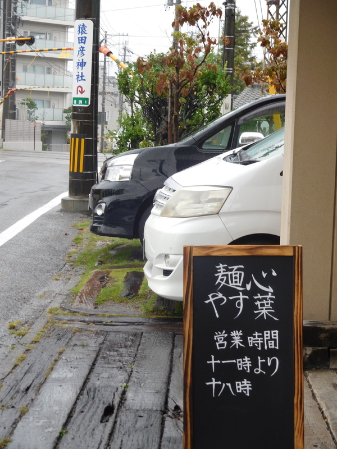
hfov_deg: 18.4
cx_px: 168
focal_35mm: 80
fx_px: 1038
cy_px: 224
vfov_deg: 24.4
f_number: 4.6
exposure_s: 1/100
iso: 125
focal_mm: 14.3
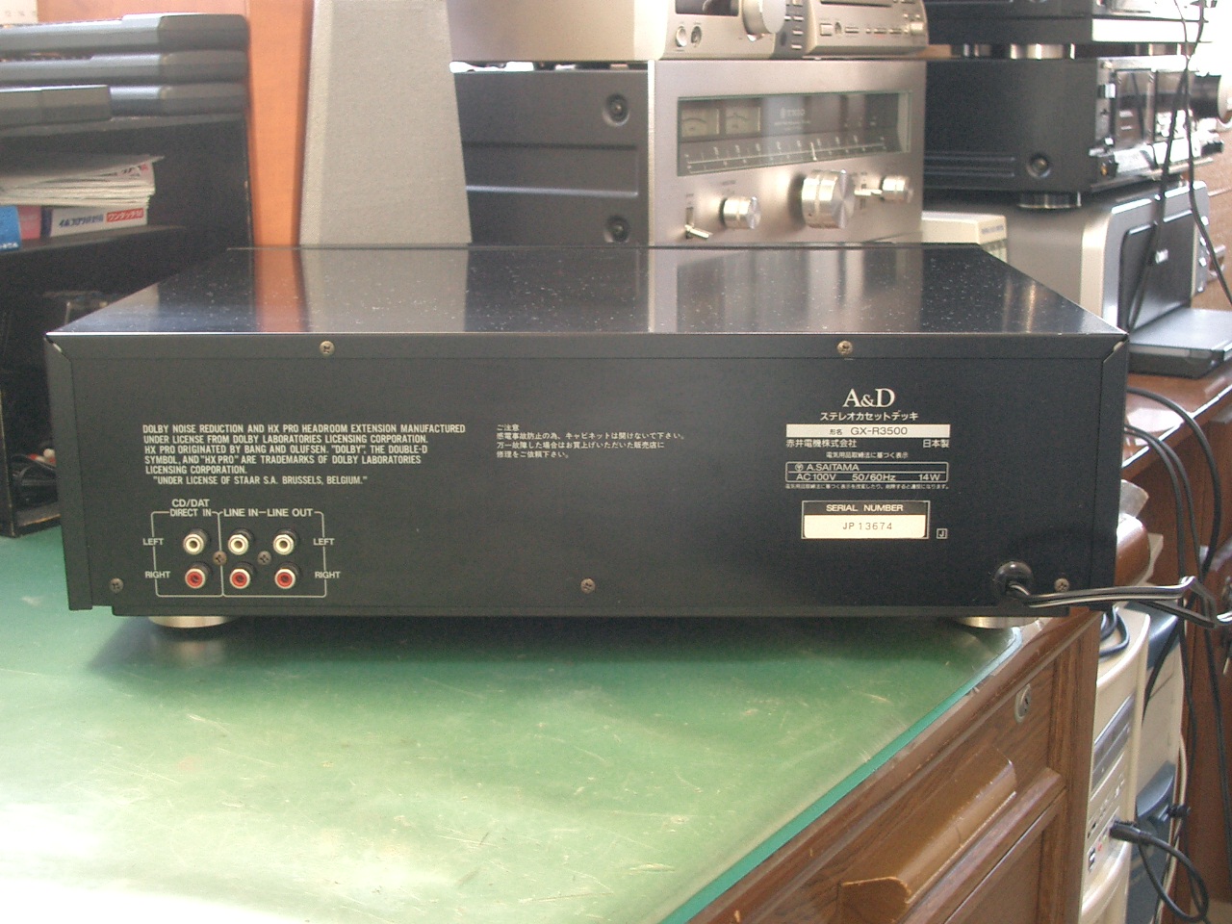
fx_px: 1744
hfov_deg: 38.9
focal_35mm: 49
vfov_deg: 29.7
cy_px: 462
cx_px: 616
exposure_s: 1/8
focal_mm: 8.2
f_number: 3.1
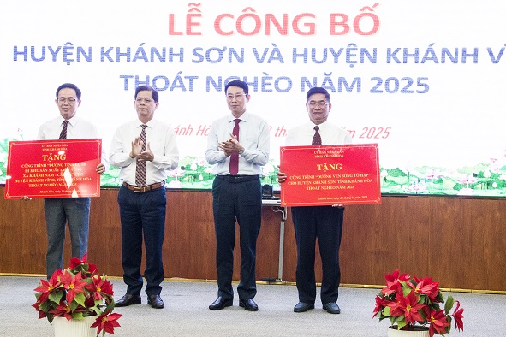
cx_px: 251
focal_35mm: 70
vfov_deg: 19.5
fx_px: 984
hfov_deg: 28.8
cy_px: 167
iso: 4500
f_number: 9
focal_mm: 46
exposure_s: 1/80
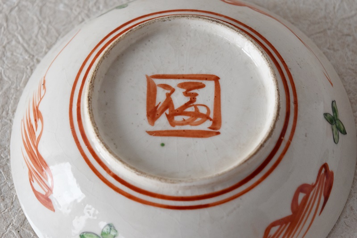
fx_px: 818
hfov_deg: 24.6
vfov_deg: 16.5
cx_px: 178
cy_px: 119
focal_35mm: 82
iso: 800
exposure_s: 1/13
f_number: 5.6
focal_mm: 55
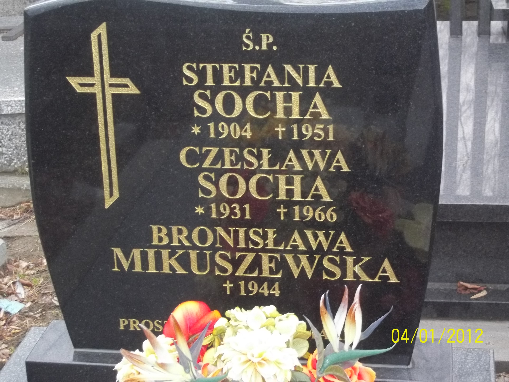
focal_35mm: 76
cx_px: 254
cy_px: 191
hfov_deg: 25.7
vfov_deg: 19.4
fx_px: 1118
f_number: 4.6
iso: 250
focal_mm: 13.7
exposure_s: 1/60
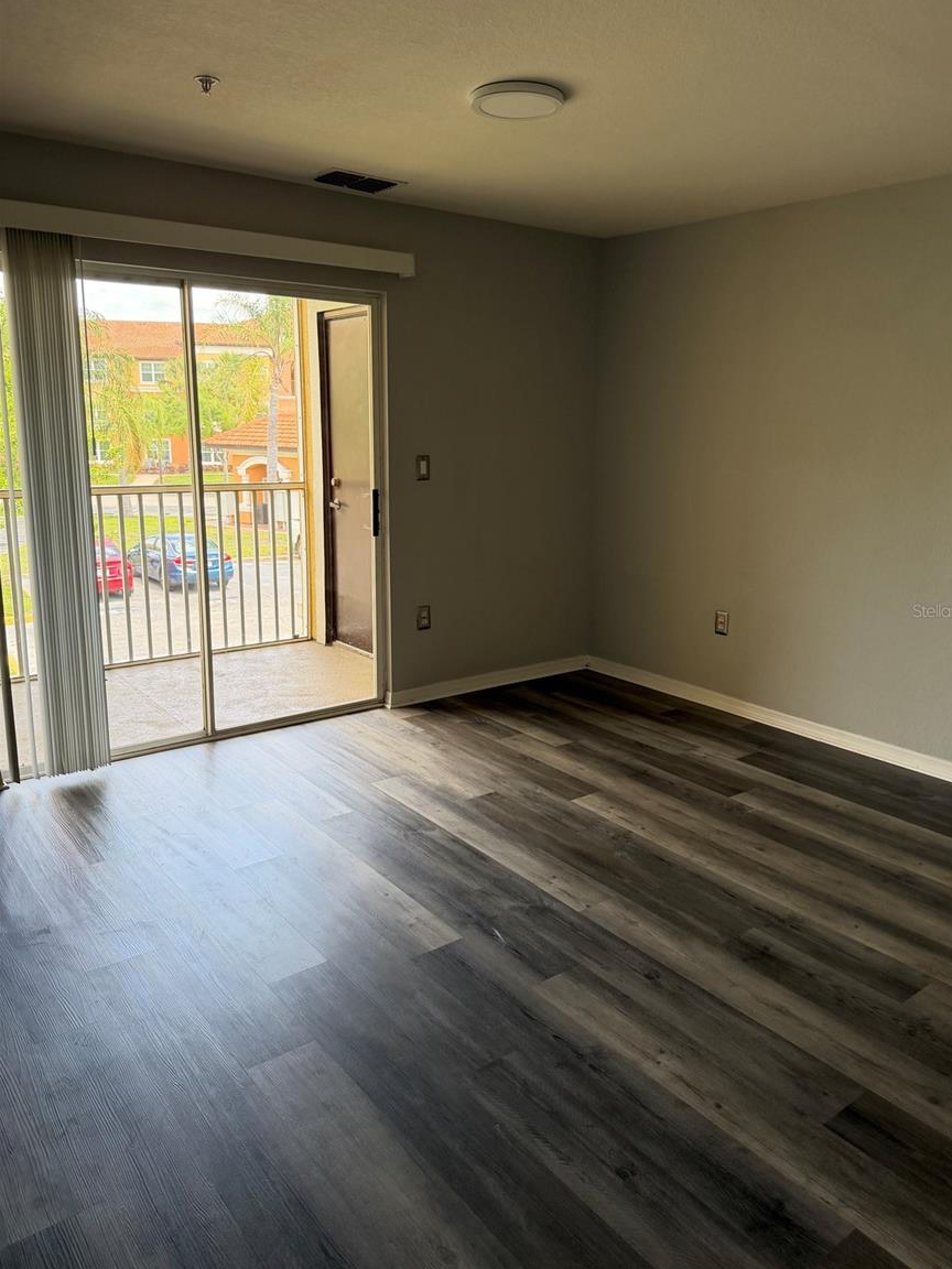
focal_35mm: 25
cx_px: 495
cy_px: 610
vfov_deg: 69.4
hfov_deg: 54.9
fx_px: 917
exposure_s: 1/170
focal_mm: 6.76
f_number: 1.78
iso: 160
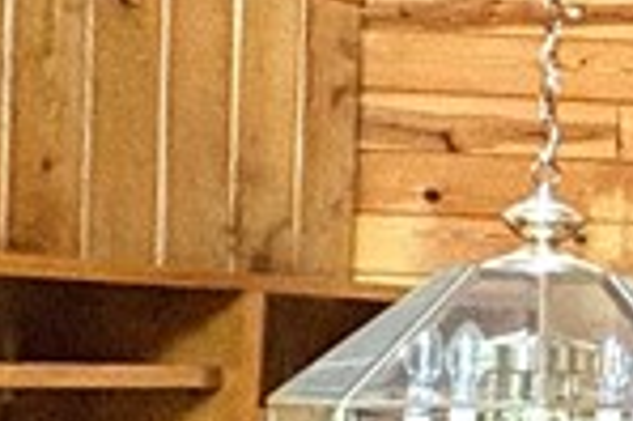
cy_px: 387
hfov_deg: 10.3
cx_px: 2082
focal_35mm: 100
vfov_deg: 13.5
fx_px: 1756
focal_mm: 2.22
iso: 400
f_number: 2.2
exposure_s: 1/60
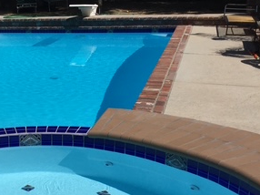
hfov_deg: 28.7
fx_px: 488
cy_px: 181
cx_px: 25
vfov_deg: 21.9
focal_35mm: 65
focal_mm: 4.15
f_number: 2.2
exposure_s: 1/5650
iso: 32
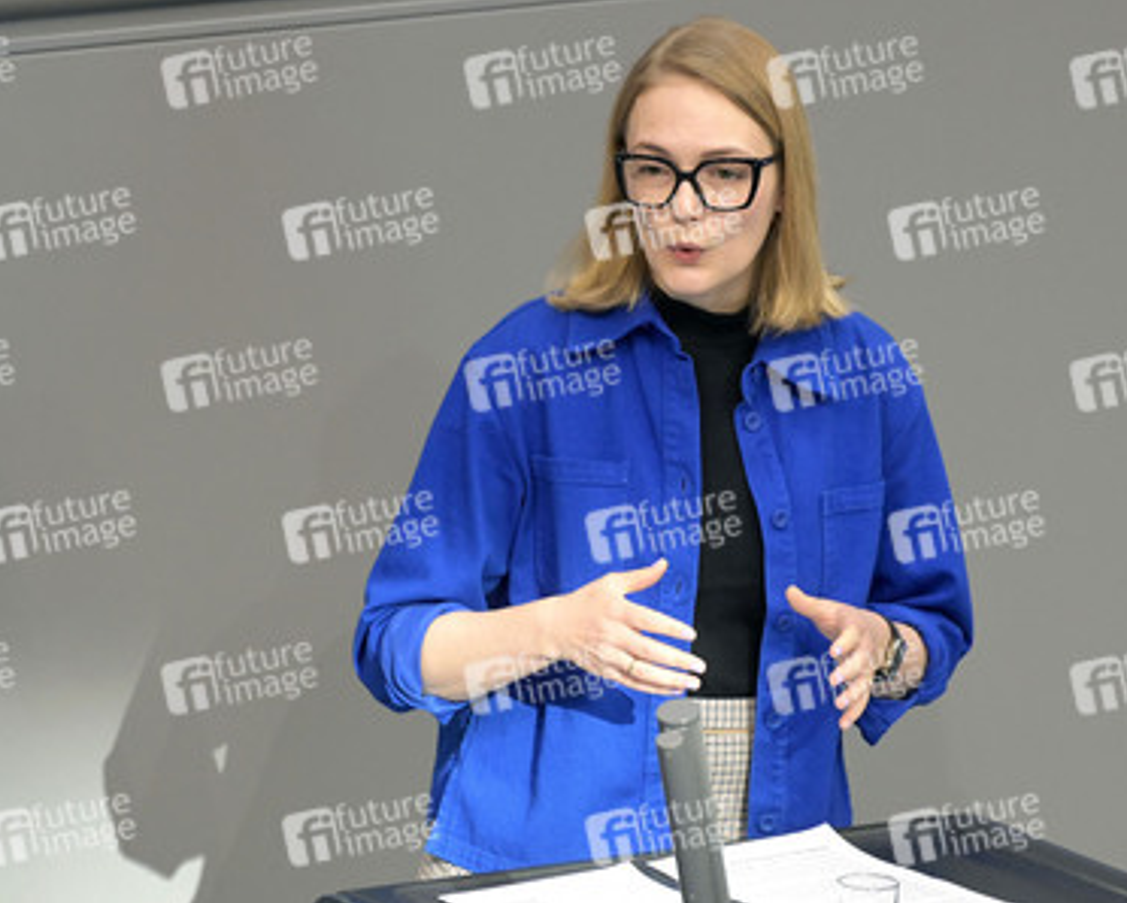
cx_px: 583
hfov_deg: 4.4
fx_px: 14784
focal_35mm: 443
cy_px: 452
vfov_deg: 3.5
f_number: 6.3
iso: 8000
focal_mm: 390
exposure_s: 1/400
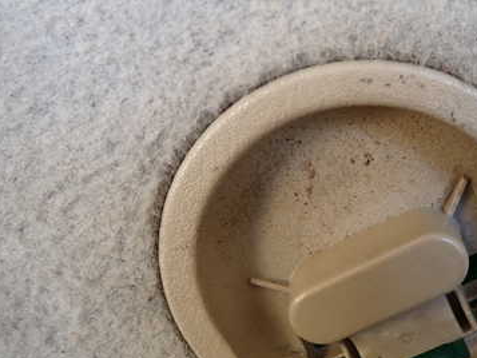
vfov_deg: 34.2
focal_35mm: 42
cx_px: 351
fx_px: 579
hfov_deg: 43.5
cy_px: 226
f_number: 2
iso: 125
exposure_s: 1/60
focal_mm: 4.5
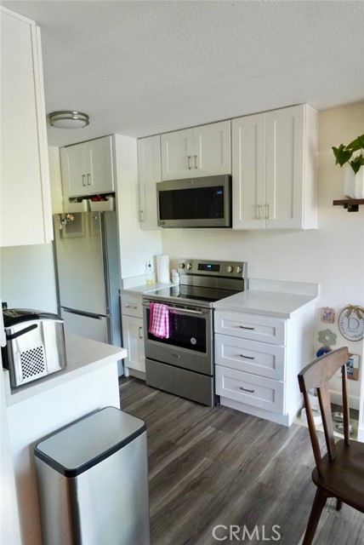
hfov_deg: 53.2
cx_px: 182
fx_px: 363
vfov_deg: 73.7
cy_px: 272
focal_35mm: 24
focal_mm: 16
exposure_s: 1/100
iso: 2000
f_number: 4.5
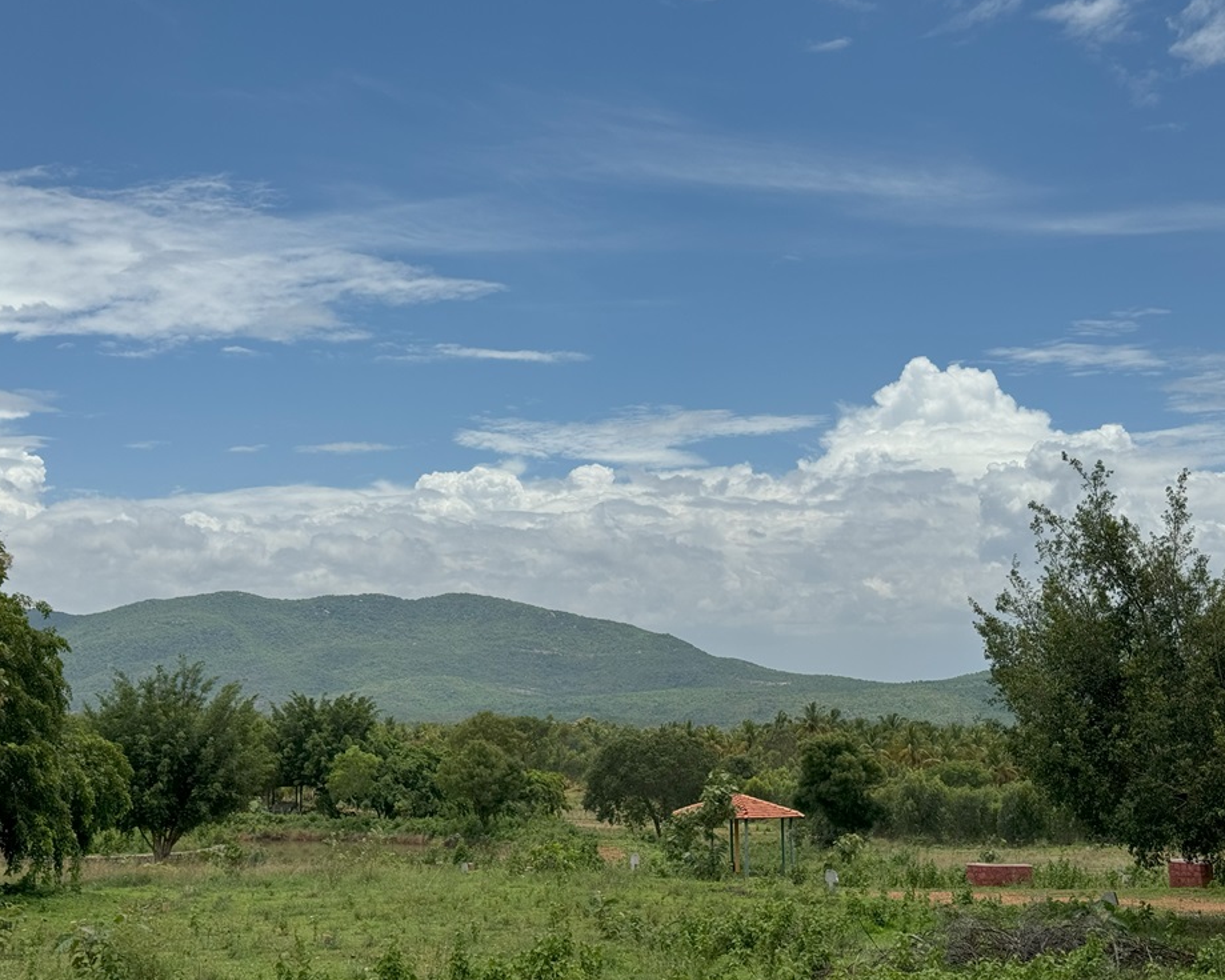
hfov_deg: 36.6
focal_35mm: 51
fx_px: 1849
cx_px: 580
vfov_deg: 29.7
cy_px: 493
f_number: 1.78
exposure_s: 1/9009
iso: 80
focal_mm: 6.76
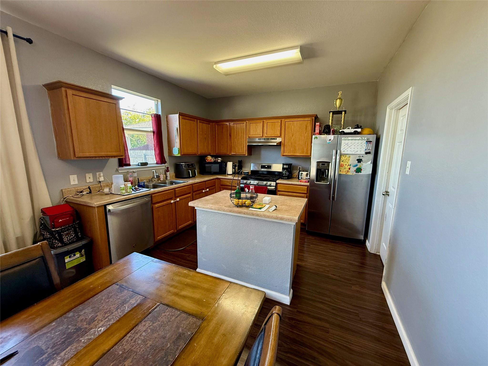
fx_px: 197
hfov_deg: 102.1
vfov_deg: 85.7
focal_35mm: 14
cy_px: 183
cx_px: 244
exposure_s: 1/60
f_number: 2.2
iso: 320
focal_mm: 2.22
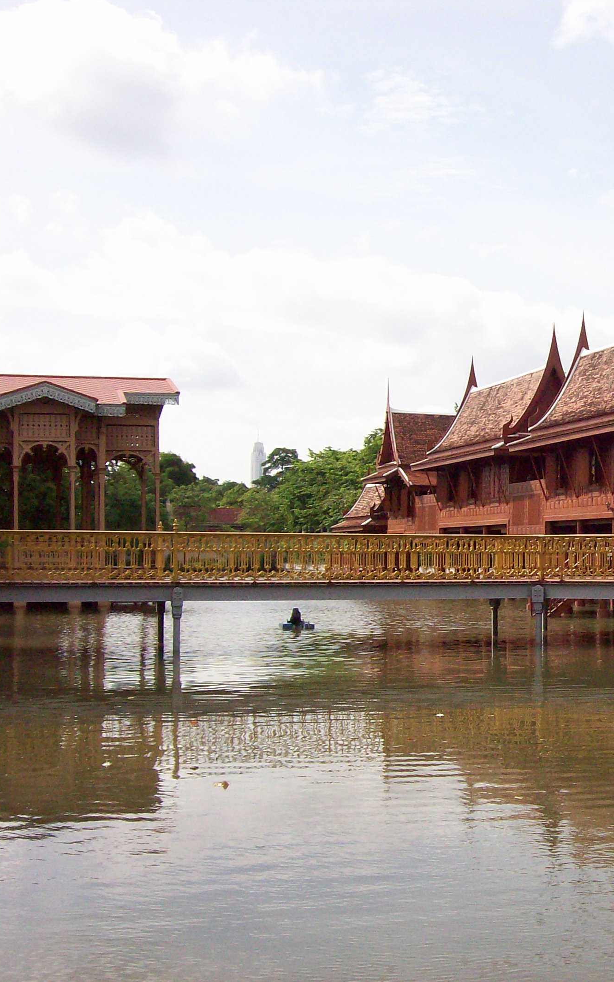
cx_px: 644
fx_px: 1366
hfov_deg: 24.0
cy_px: 491
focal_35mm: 51
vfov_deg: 39.6
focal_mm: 6
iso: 140
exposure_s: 1/1372
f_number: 4.8
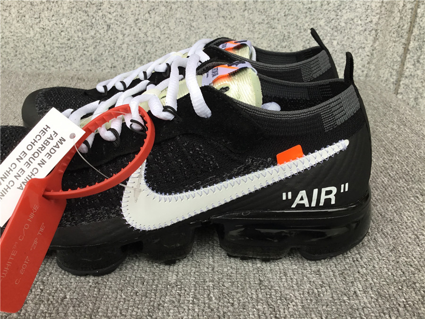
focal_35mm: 31
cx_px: 212
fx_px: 381
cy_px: 160
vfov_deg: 45.4
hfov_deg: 58.4
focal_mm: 3.3
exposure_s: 1/100
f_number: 2.4
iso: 40
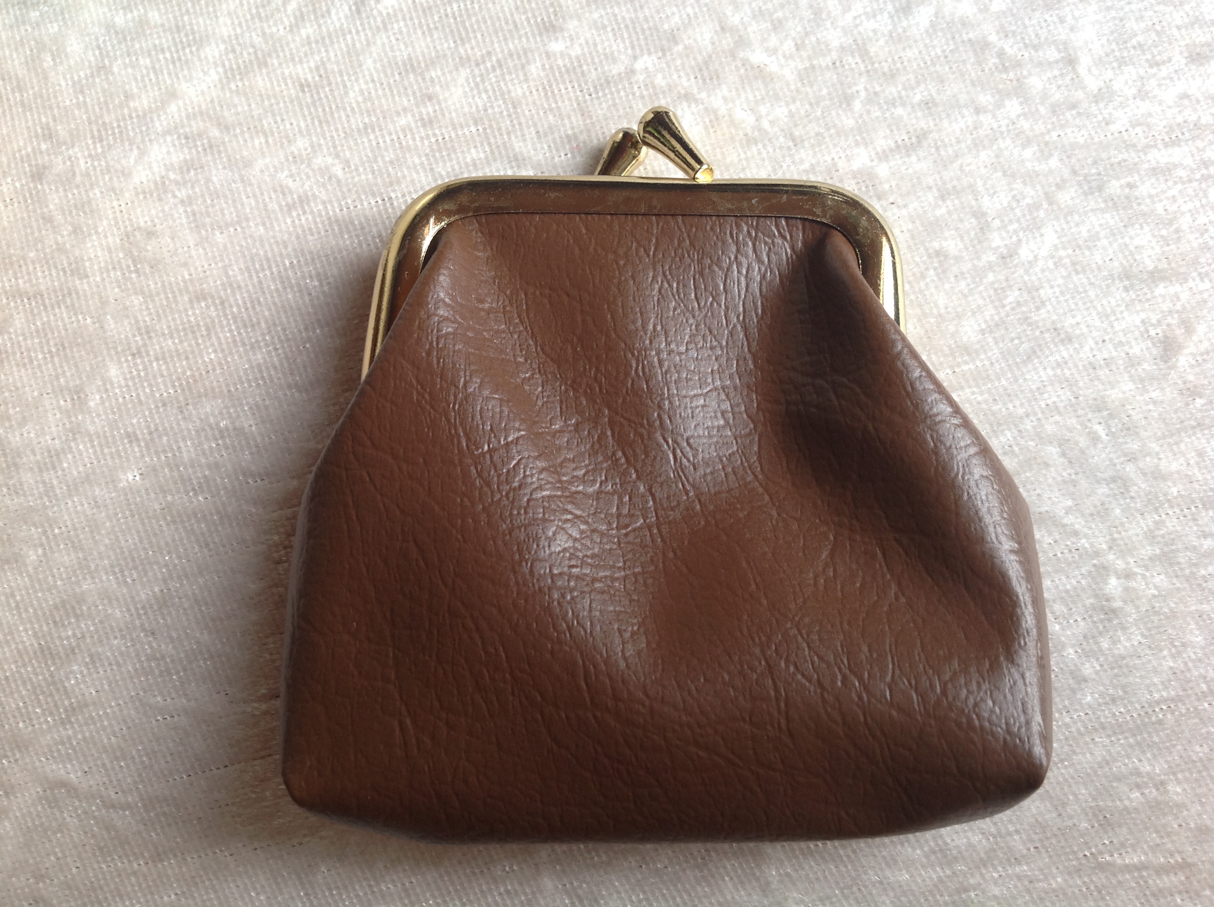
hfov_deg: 52.7
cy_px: 454
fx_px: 1226
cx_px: 607
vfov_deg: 40.6
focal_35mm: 35
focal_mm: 4.28
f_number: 2.4
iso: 50
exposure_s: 1/17
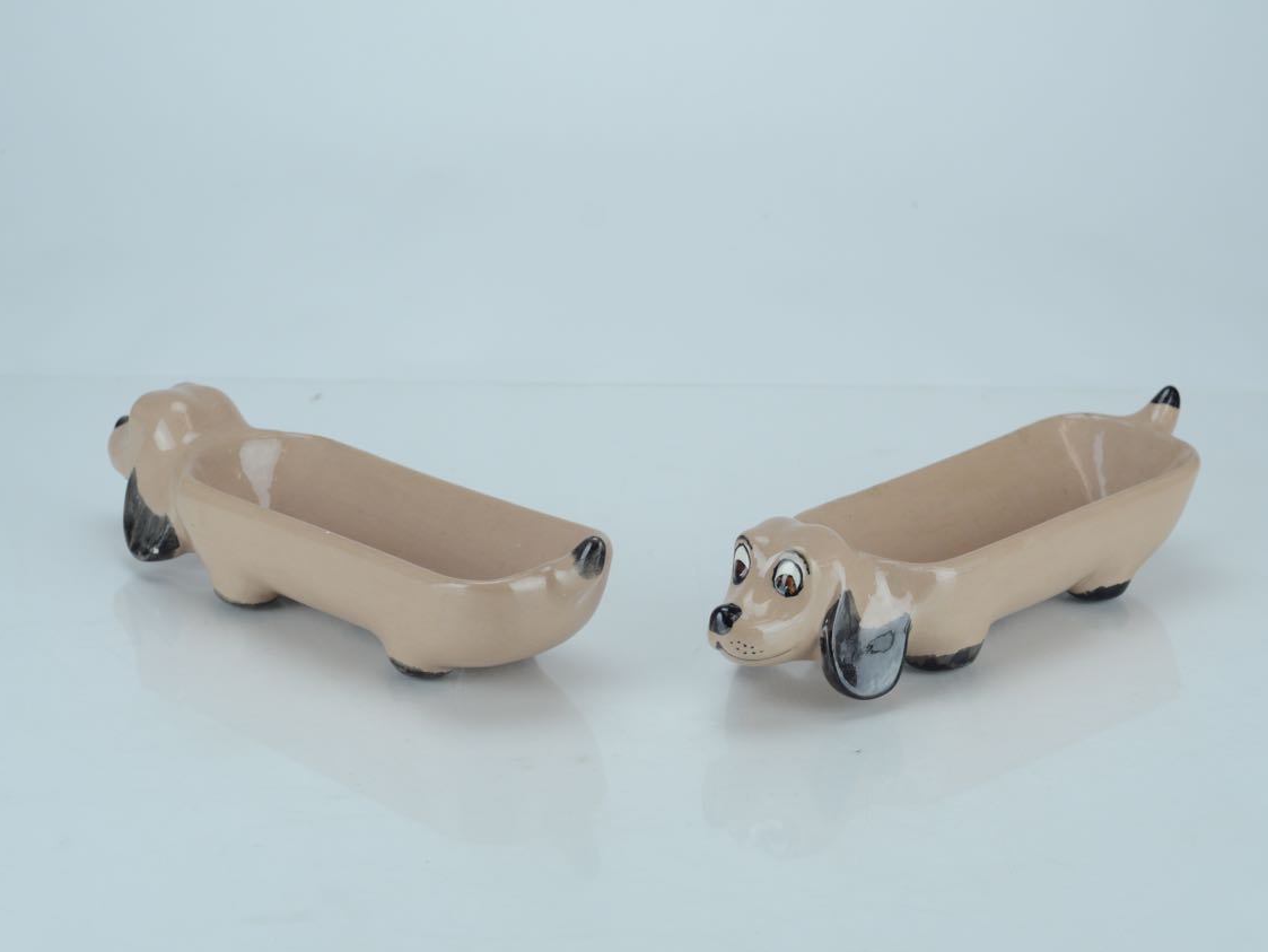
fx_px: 3005
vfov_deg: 18.0
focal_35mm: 82
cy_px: 477
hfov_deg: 23.8
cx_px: 665
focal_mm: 50
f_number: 5.6
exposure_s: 1/160
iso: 500
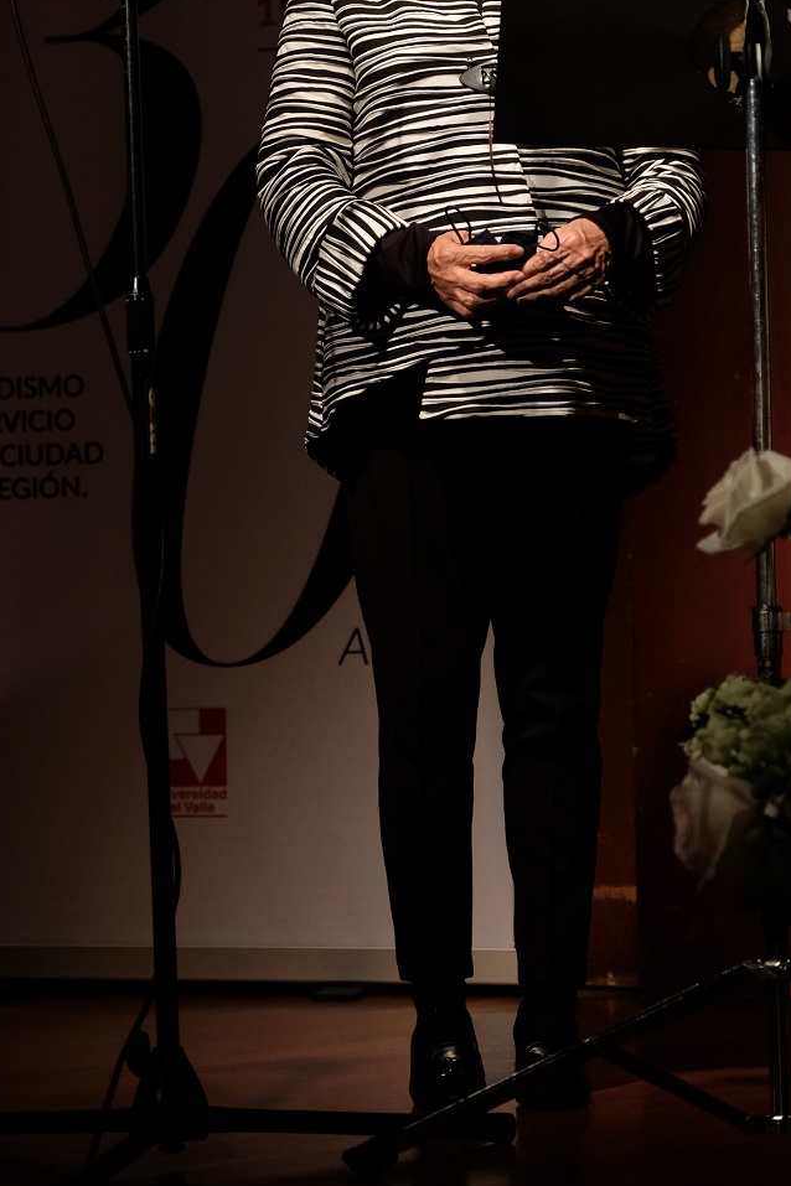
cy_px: 387
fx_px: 3823
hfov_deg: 11.8
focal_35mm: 116
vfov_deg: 17.6
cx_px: 305
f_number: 3.2
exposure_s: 1/320
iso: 1600
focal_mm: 55
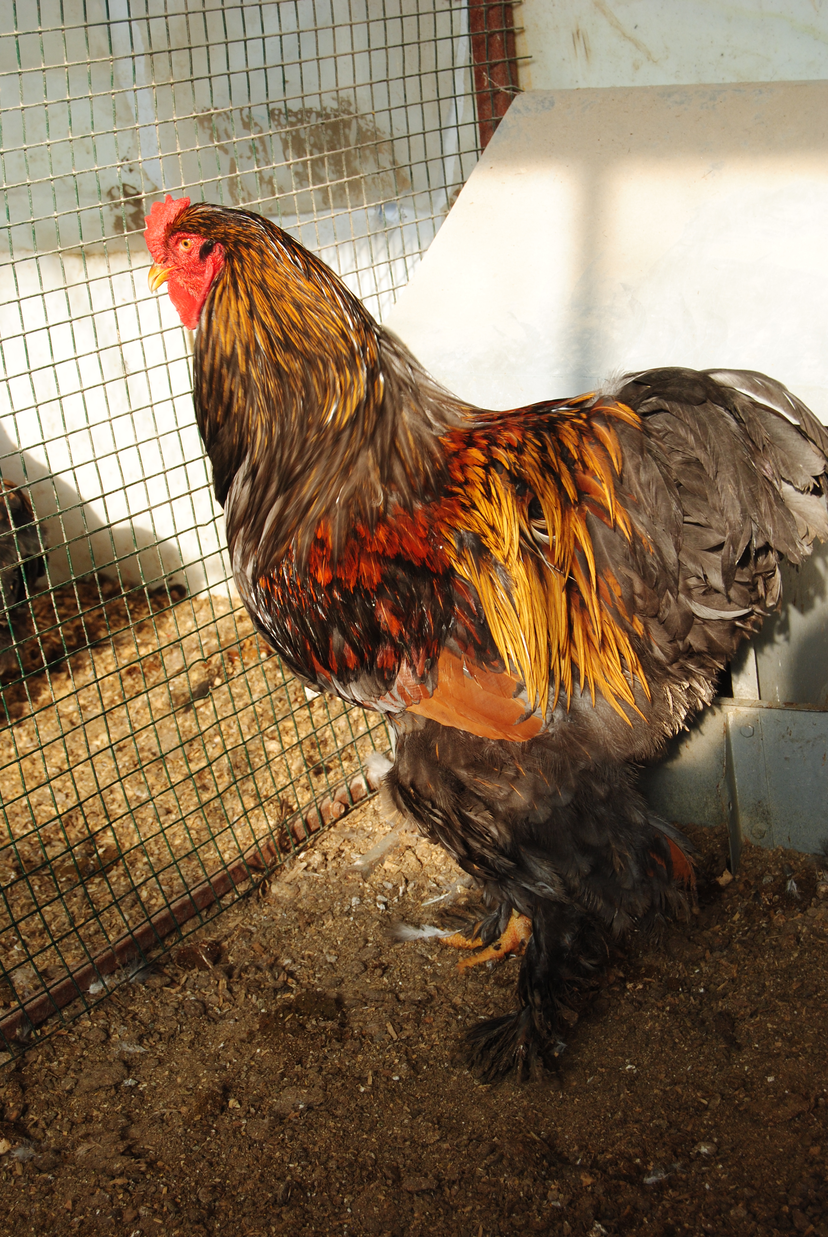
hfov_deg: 20.2
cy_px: 618
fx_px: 2322
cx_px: 414
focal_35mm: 68
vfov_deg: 29.8
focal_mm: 45
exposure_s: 1/125
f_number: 9
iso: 200
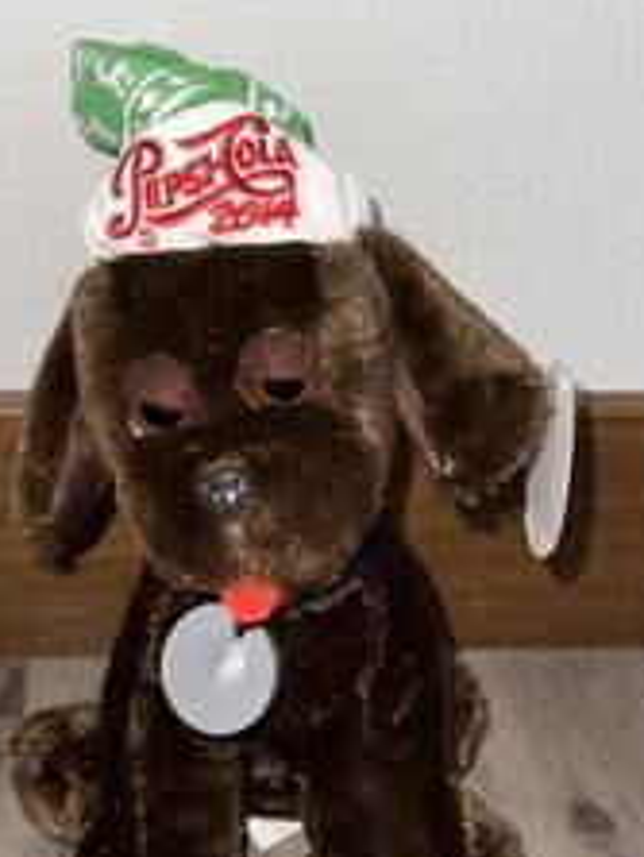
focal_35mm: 41
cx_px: 266
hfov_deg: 35.1
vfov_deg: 45.1
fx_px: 1015
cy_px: 567
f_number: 1.78
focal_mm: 6.76
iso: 50
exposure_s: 1/4
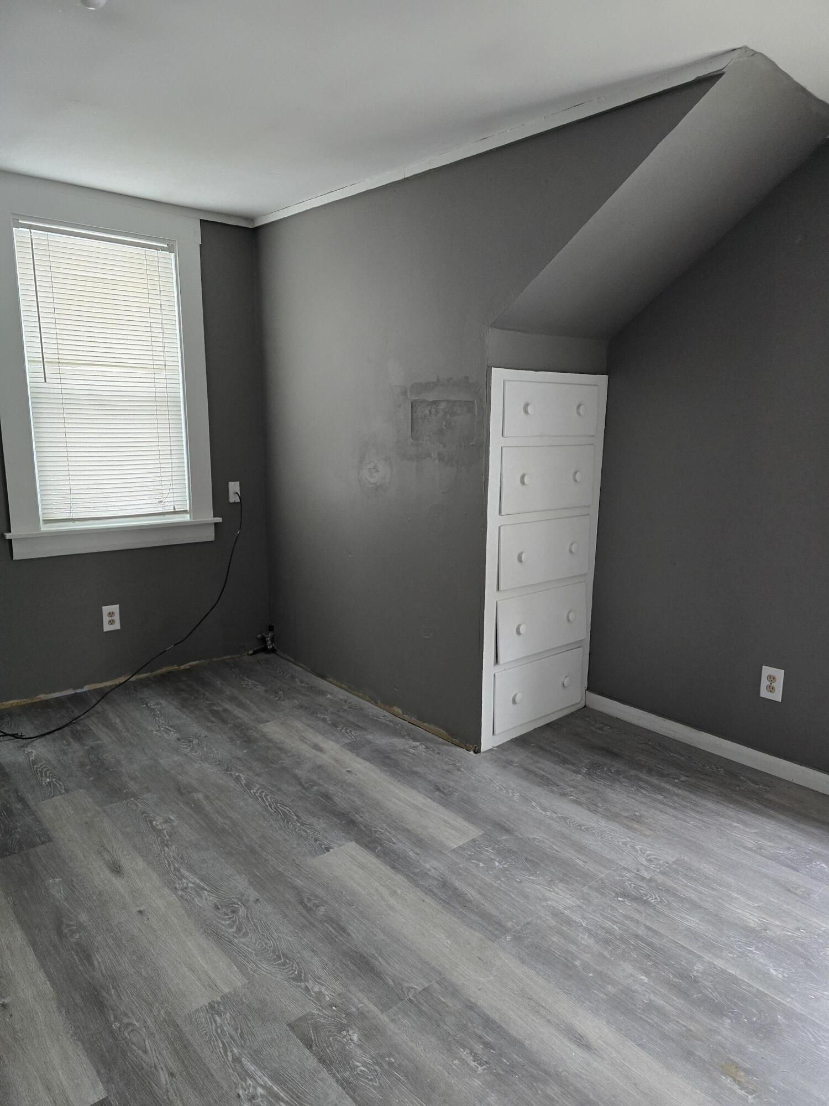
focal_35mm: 23
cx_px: 414
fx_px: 734
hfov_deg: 58.9
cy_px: 553
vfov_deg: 73.9
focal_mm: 6.3
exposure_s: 1/120
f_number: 1.7
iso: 640
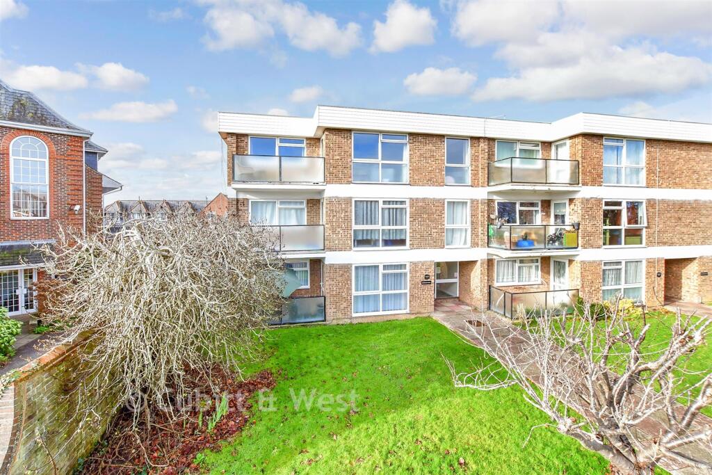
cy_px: 238
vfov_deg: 77.3
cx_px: 356
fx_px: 297
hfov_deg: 100.4
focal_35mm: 15
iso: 400
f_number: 8
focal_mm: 10
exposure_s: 1/200
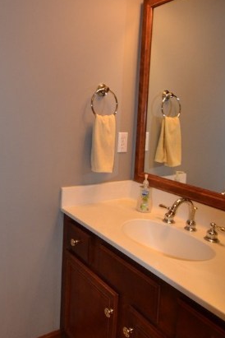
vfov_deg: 65.0
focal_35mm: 28
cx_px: 58
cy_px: 141
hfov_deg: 44.9
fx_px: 262
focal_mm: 10
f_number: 3.5
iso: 1000
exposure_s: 1/60
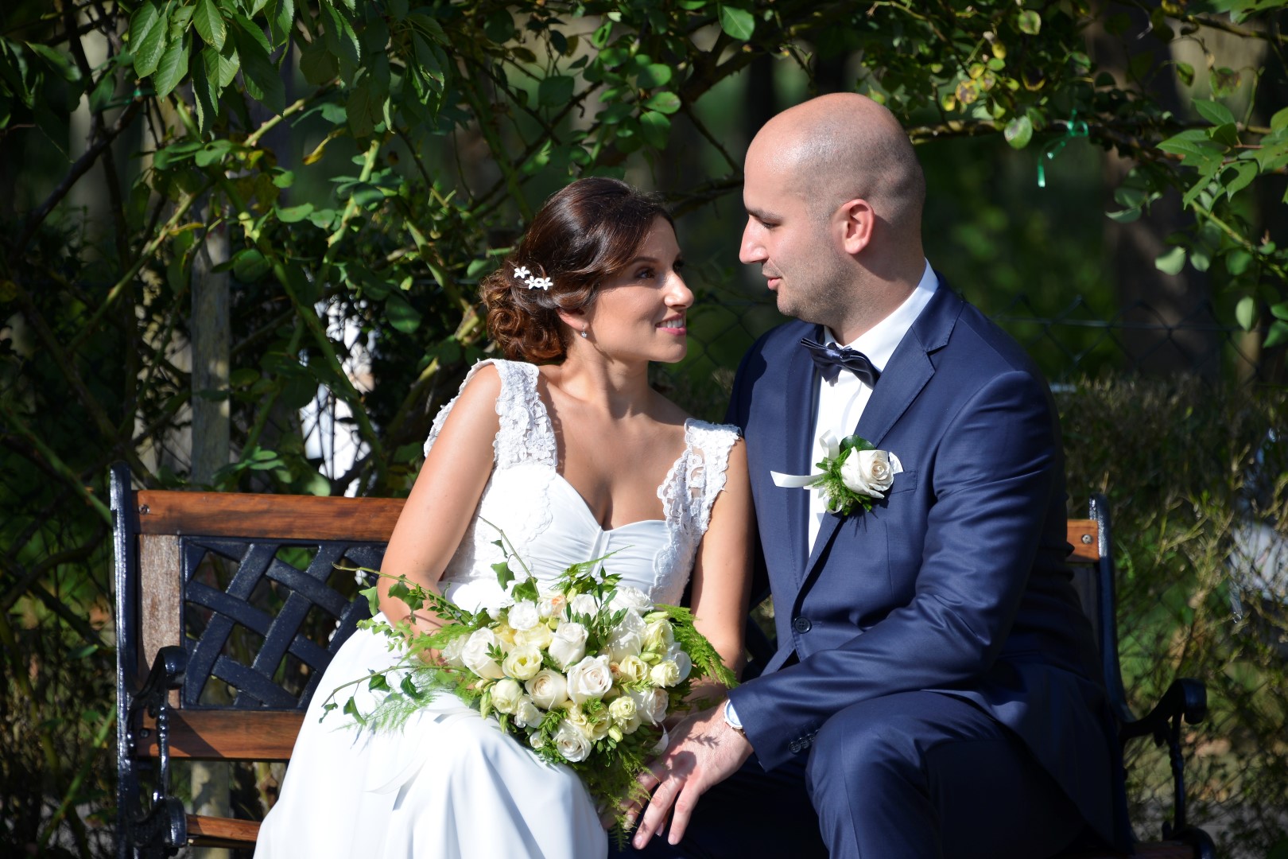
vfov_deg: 4.6
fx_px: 10732
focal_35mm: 300
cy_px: 430
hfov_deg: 6.9
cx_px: 644
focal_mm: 300
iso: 125
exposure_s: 1/400
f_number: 5.6
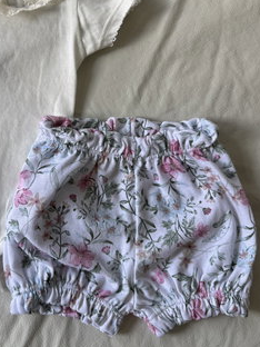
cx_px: 50
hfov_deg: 34.0
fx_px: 411
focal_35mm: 41
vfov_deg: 45.4
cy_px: 133
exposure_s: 1/100
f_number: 1.78
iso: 50
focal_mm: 6.76
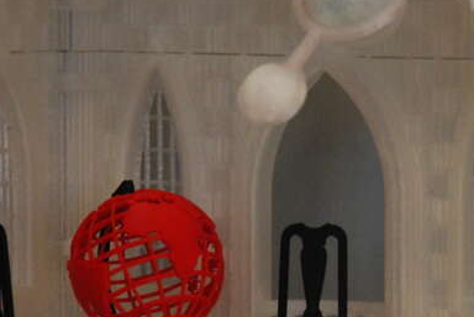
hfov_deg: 3.3
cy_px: 245
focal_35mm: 625
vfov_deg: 2.2
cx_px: 344
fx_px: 8238
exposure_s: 1/30
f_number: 5.6
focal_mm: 200
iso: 1600
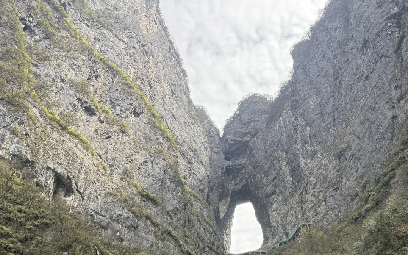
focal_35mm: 34
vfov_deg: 34.7
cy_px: 241
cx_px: 204
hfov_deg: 56.7
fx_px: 378
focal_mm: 6.76
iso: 100
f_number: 1.78
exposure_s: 1/822
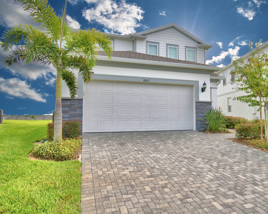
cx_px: 159
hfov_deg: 69.6
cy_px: 106
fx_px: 190
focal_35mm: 24
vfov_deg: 58.8
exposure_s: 1/1000
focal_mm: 14
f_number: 5
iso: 100
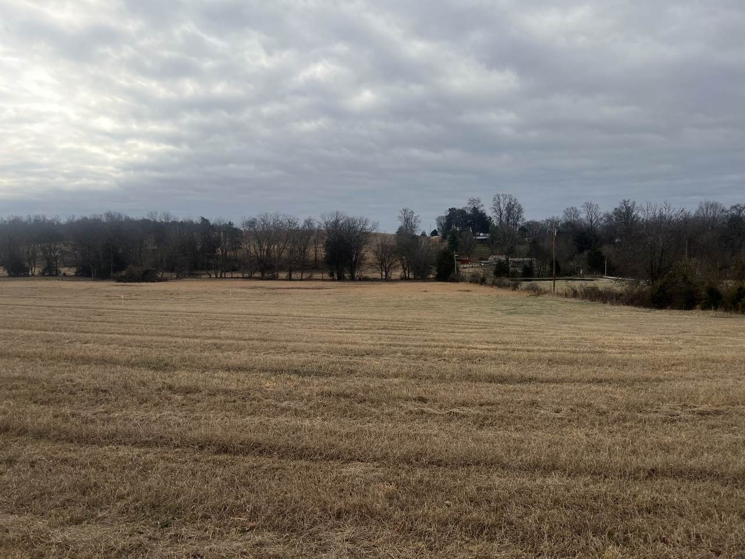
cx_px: 372
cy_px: 280
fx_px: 560
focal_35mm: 26
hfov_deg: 67.3
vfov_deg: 53.1
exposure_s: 1/2841
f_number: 1.5
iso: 50
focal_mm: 5.7
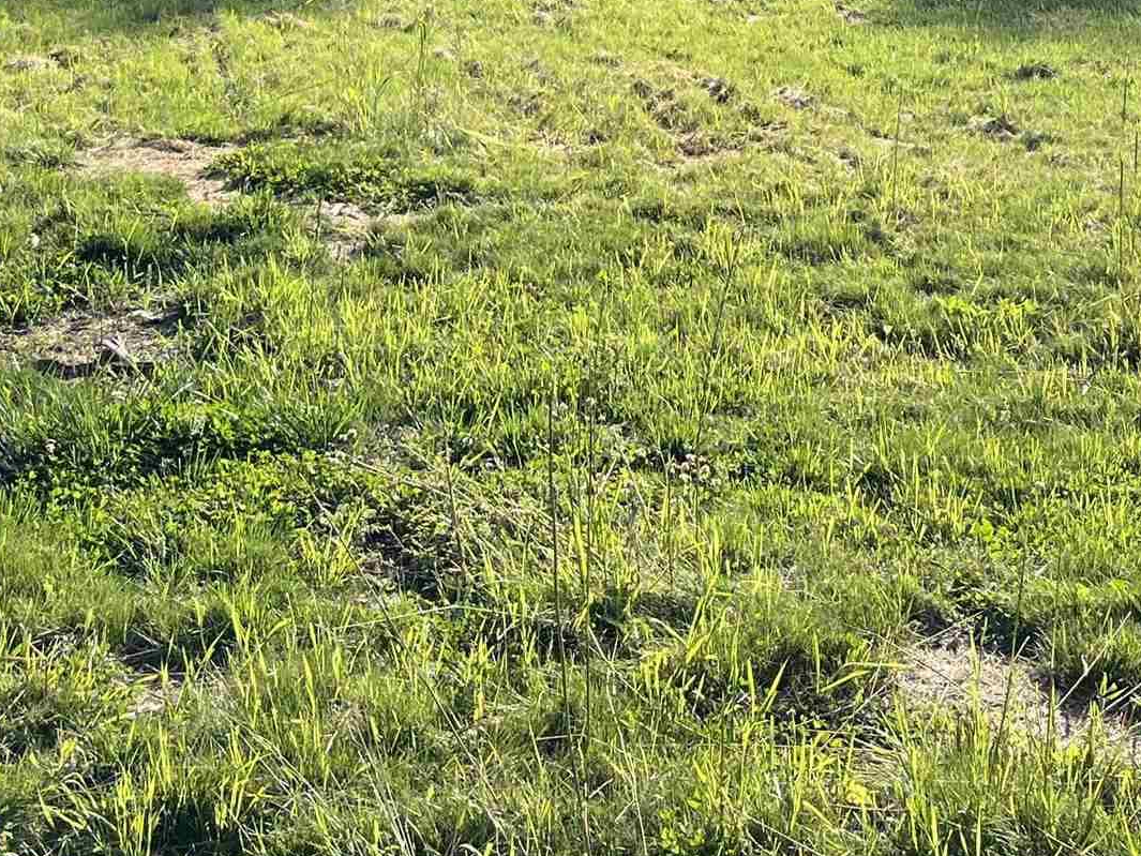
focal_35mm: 75
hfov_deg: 26.0
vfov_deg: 17.9
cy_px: -367
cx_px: 606
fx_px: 2472
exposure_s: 1/1458
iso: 50
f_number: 1.6
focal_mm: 5.1
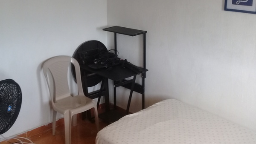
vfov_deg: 26.3
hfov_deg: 45.3
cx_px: 111
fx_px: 306
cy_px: 43
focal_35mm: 45
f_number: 2.2
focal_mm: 3.3
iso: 100
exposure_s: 1/40
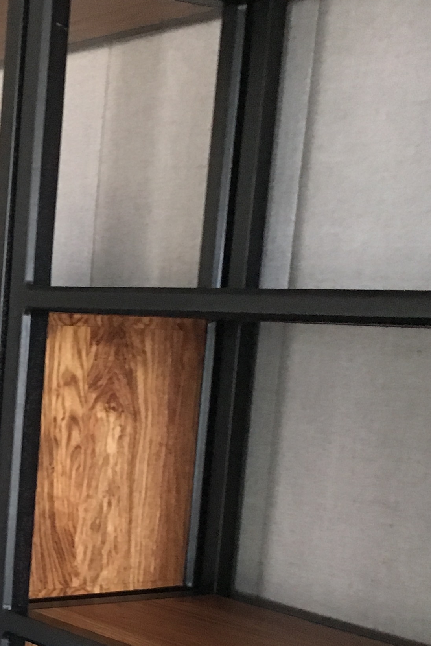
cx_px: -164
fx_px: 1328
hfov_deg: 17.1
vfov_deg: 26.8
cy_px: 513
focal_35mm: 74
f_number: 2.2
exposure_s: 1/25
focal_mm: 4.15
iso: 200
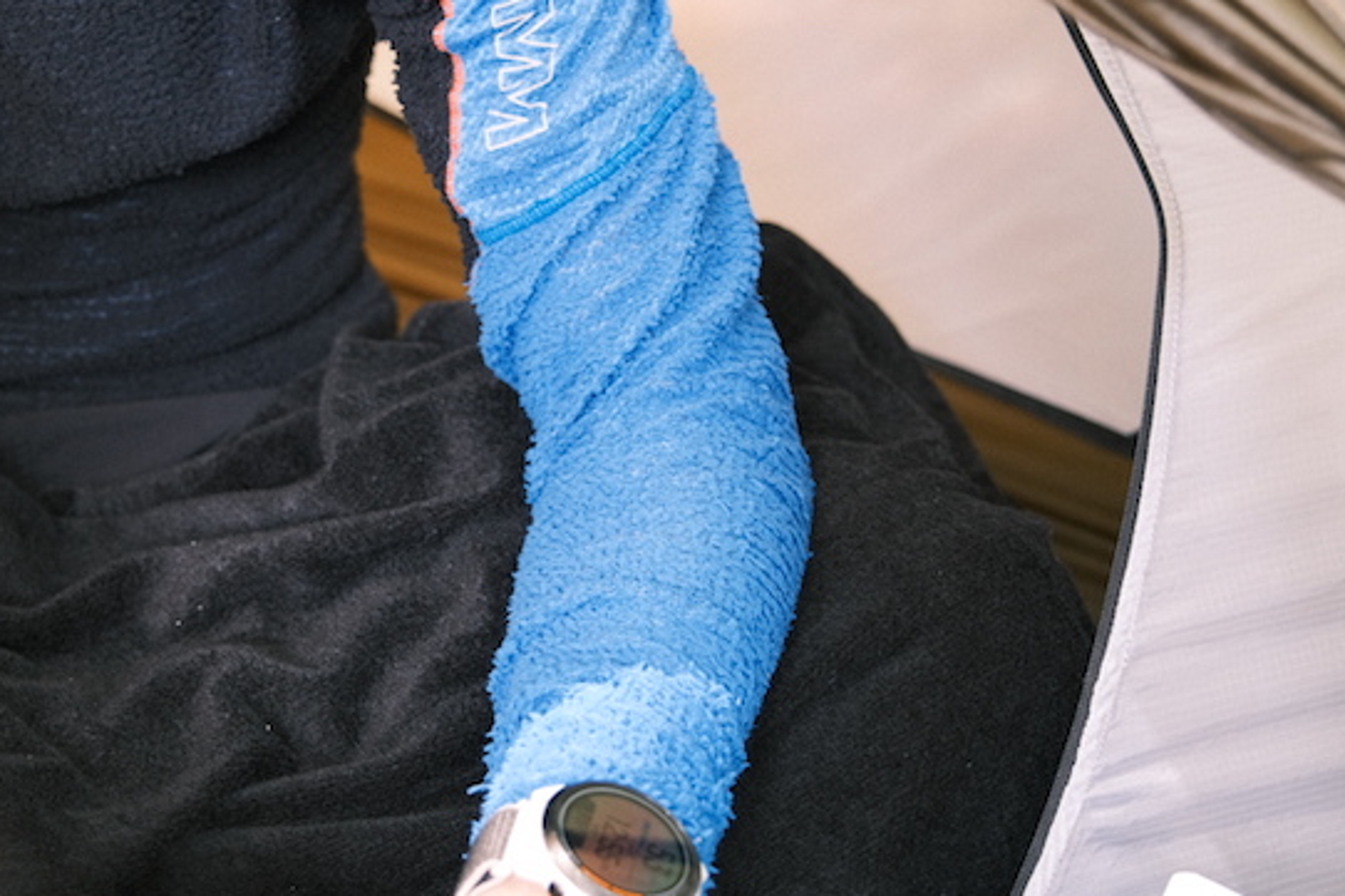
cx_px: 400
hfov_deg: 33.5
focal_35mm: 59
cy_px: 359
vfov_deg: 22.9
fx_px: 2204
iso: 640
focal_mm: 26.6
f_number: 2.8
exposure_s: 1/20
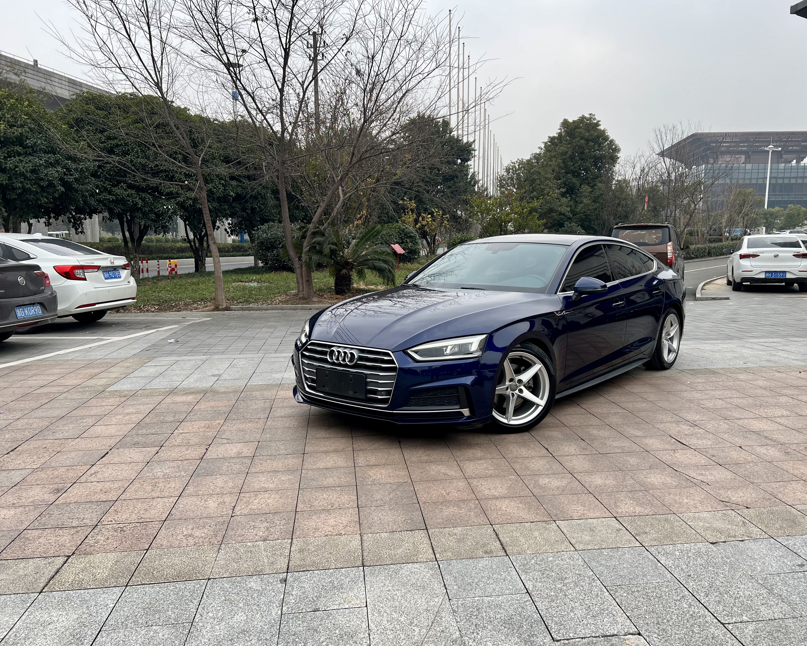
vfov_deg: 51.5
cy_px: 327
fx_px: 669
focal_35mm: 28
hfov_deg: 62.1
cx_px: 439
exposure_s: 1/909
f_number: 1.5
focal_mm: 5.7
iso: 50
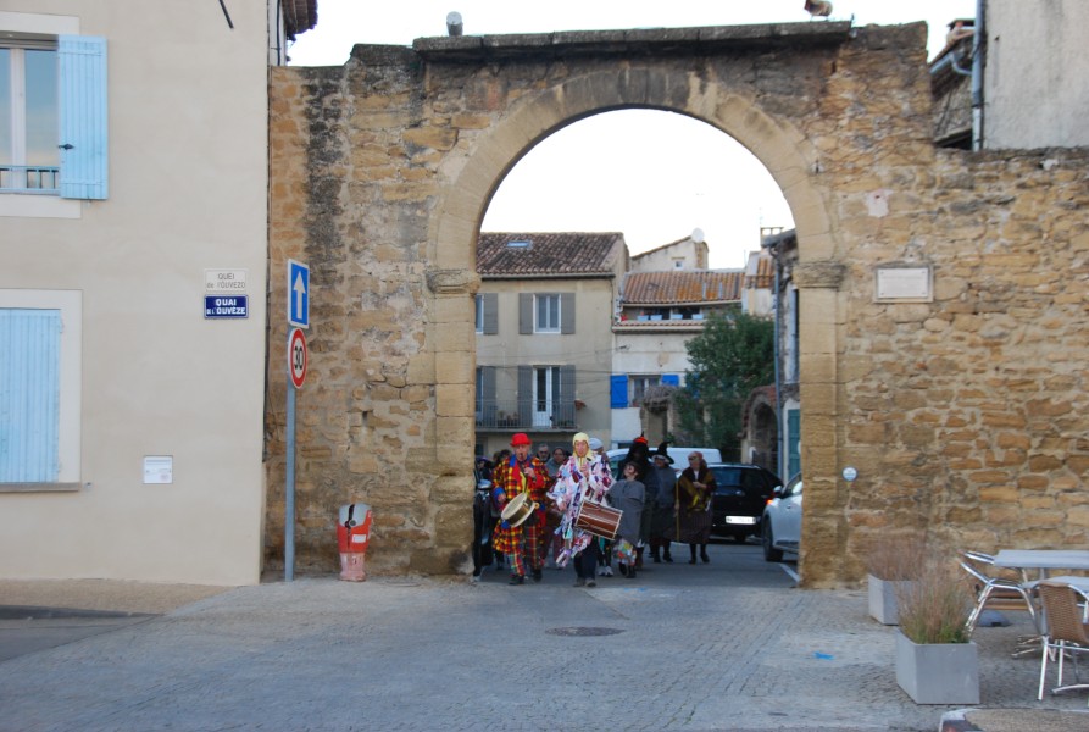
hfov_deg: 36.8
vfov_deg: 25.2
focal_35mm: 54
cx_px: 544
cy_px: 366
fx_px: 1637
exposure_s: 1/125
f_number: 4.5
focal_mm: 36
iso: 400
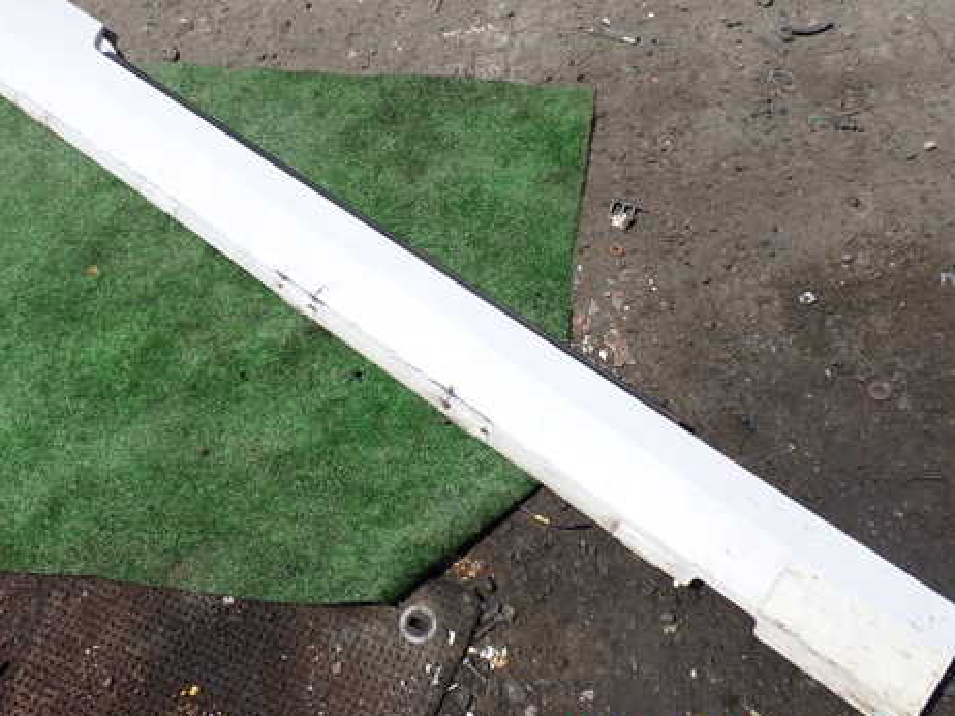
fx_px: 1075
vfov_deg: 36.7
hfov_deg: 47.8
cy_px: 300
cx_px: 420
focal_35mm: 39
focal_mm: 5.4
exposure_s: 1/200
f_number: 9
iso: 100
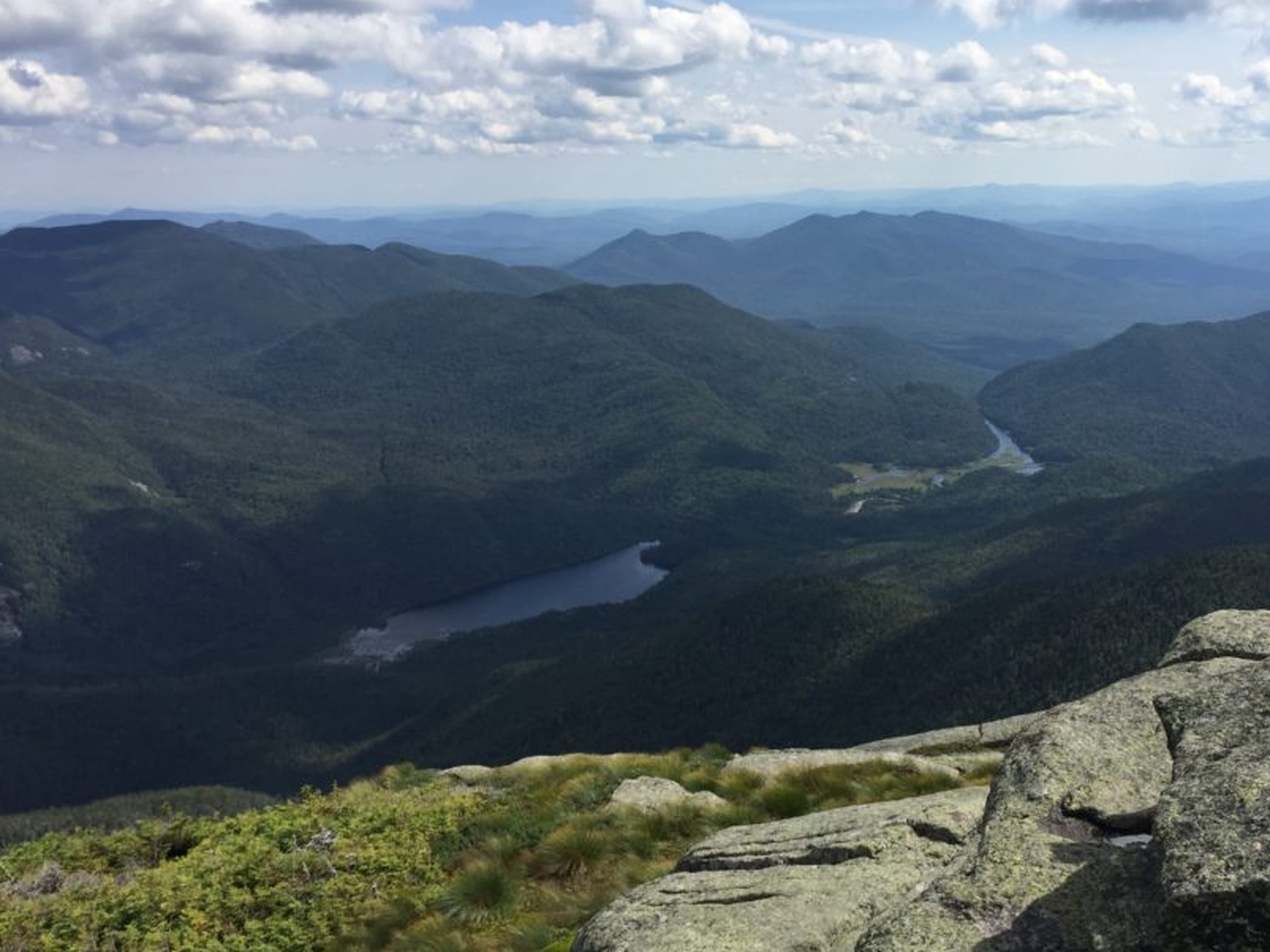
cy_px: 424
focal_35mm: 37
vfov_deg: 38.6
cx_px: 756
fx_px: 1357
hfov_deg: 49.9
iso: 32
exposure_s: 1/2475
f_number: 2.2
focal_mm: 4.15
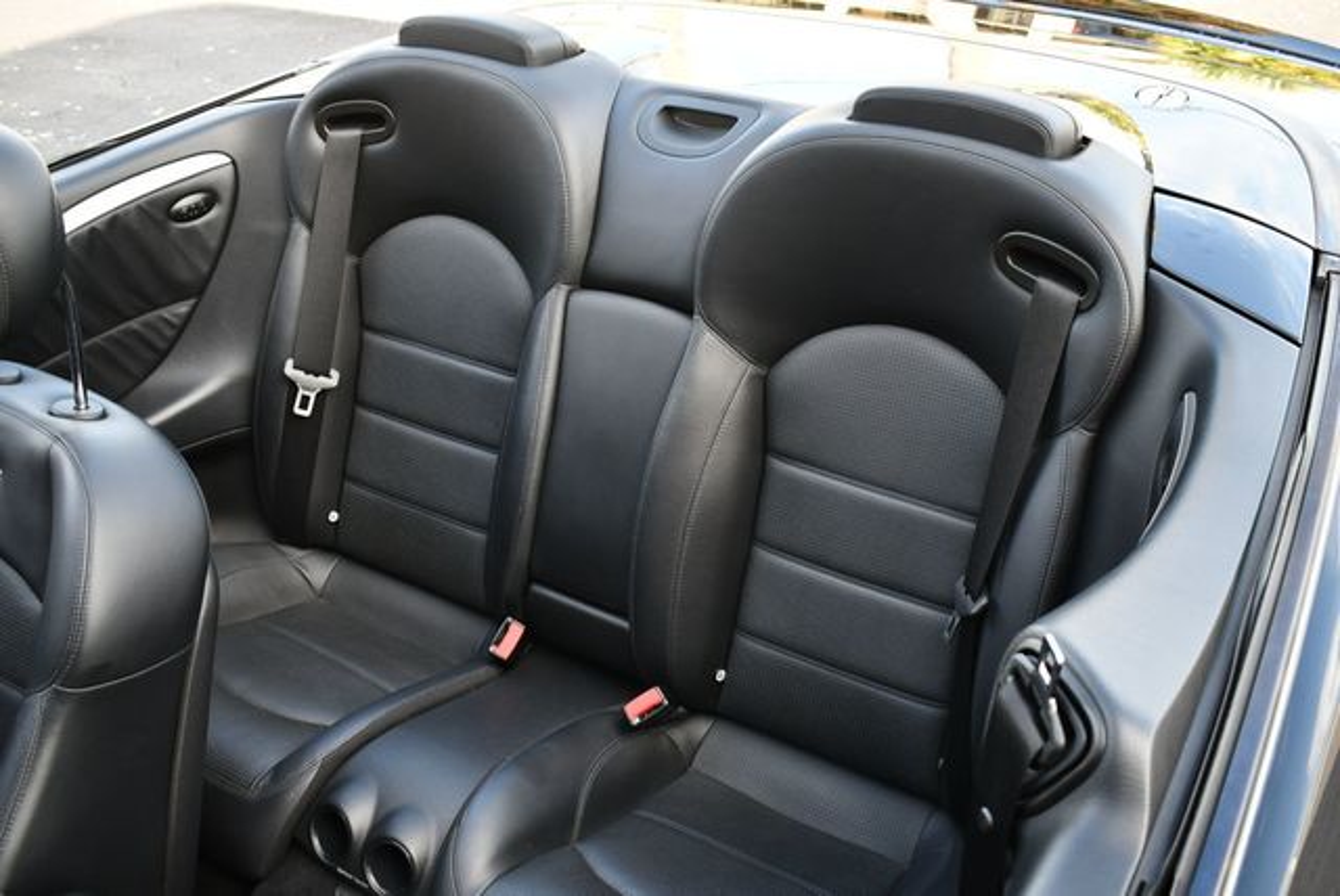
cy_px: 448
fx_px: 1341
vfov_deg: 36.9
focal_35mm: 36
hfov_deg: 53.1
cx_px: 670
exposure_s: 1/250
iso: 400
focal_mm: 18
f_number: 3.5
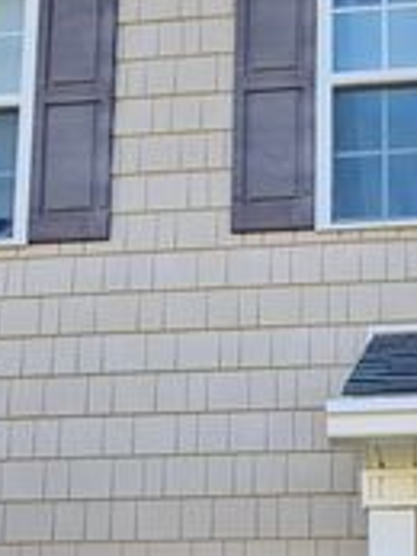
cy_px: 635
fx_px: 802
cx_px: 346
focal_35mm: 50
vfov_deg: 32.7
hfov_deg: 28.4
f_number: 2.2
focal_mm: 2.2
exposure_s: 1/479
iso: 50
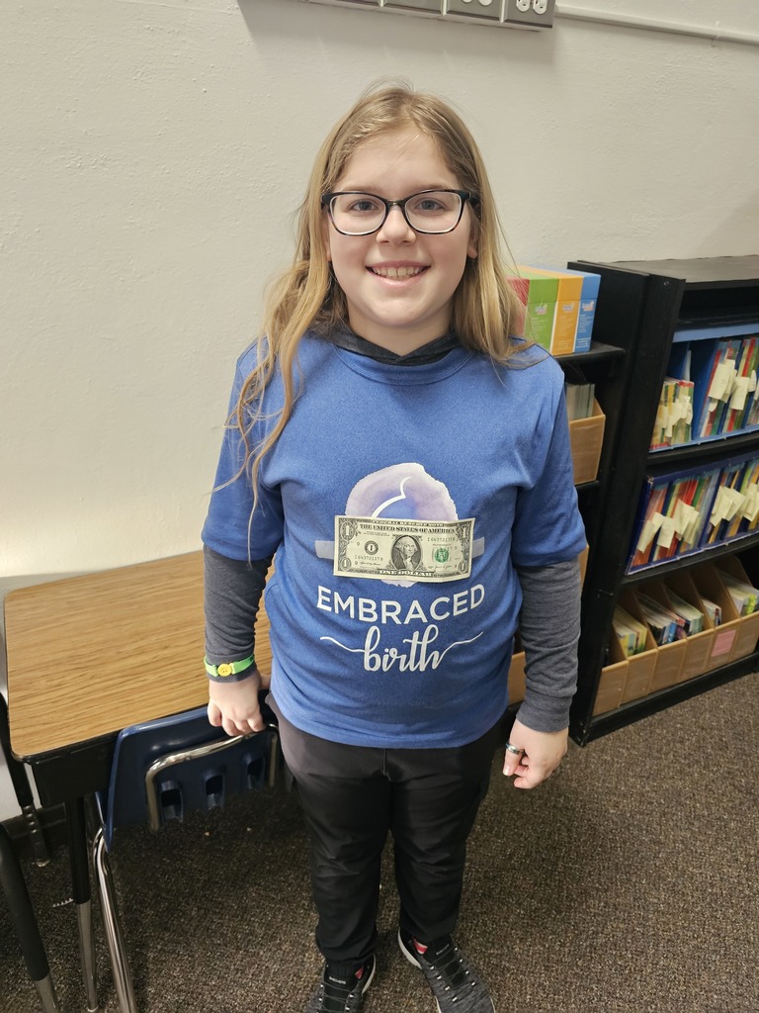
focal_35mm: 23
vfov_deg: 73.9
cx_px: 380
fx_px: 672
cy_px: 506
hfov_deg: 58.9
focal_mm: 6.3
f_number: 1.7
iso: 1000
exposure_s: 1/120
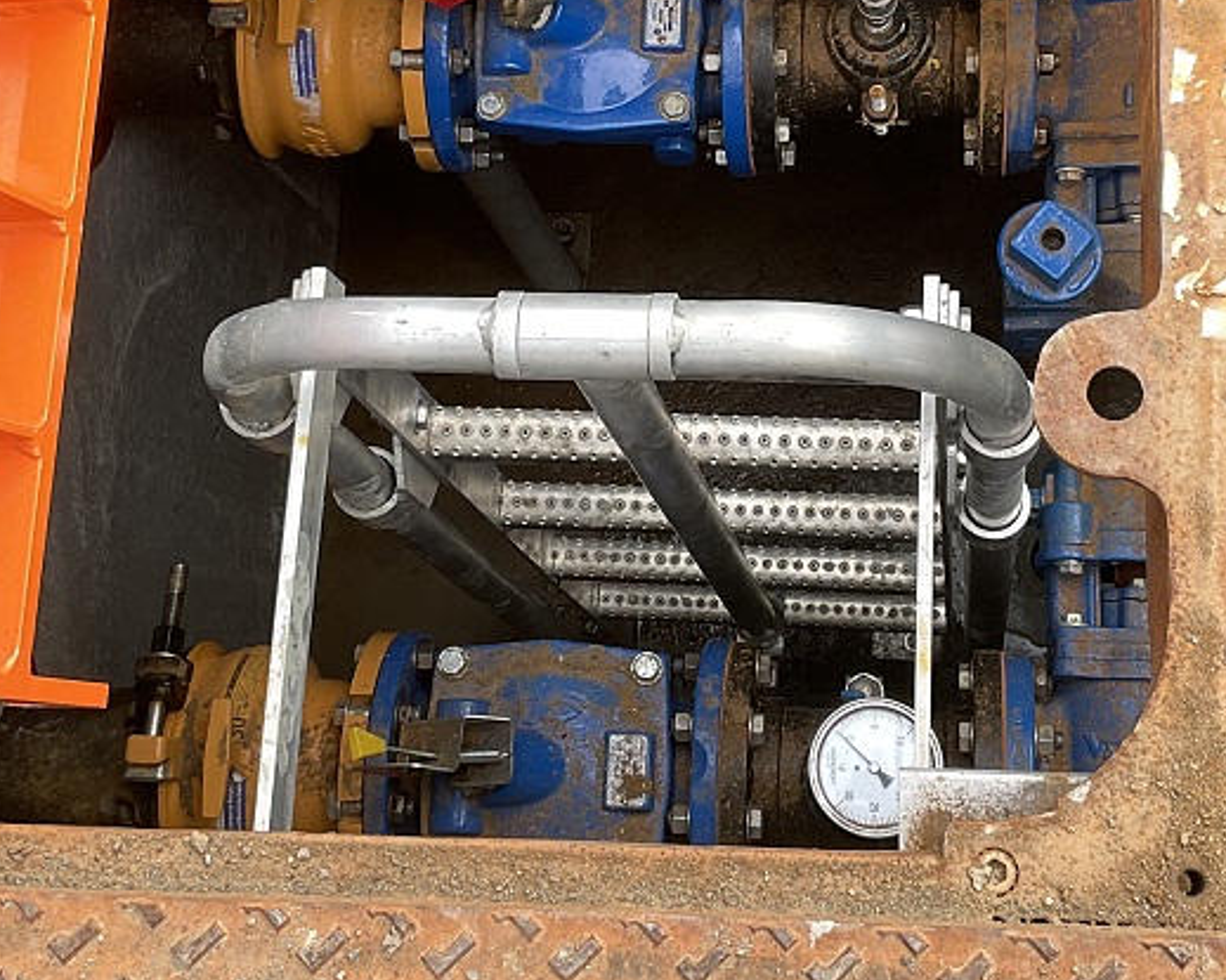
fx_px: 2394
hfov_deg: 28.7
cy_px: 187
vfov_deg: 22.8
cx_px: 711
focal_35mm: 66
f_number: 1.8
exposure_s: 1/545
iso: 16
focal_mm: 3
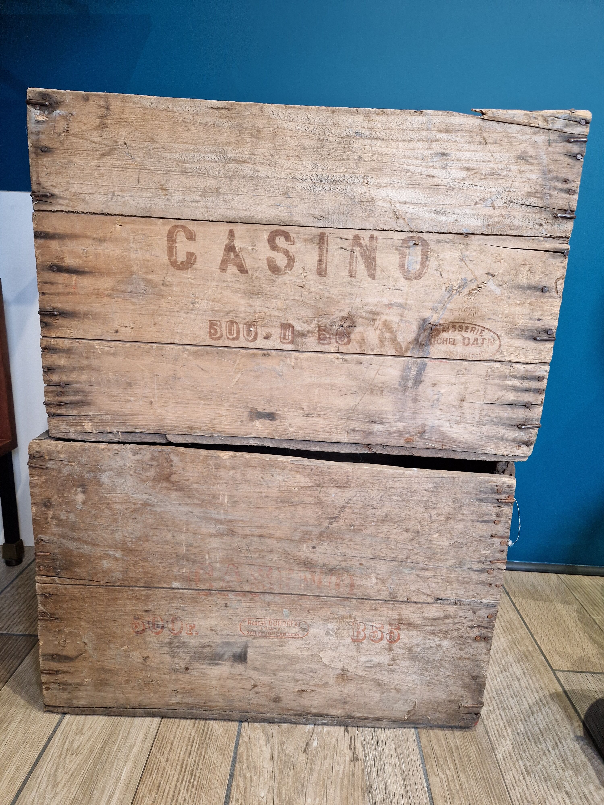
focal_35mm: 23
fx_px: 535
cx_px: 302
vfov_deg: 73.9
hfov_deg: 58.9
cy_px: 402
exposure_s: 1/100
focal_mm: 5.4
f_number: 1.8
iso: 50
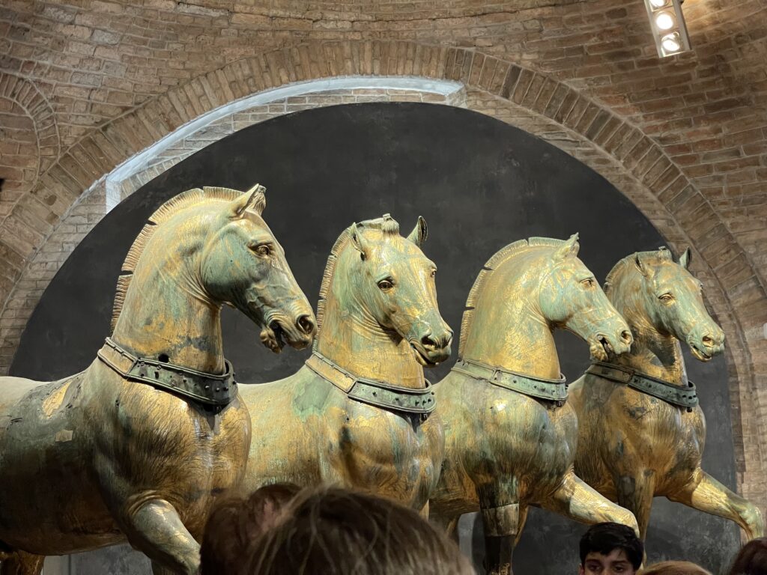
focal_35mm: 64
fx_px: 1418
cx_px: 384
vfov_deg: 22.9
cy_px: 288
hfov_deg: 30.3
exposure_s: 1/33
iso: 640
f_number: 2.2
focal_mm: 7.5
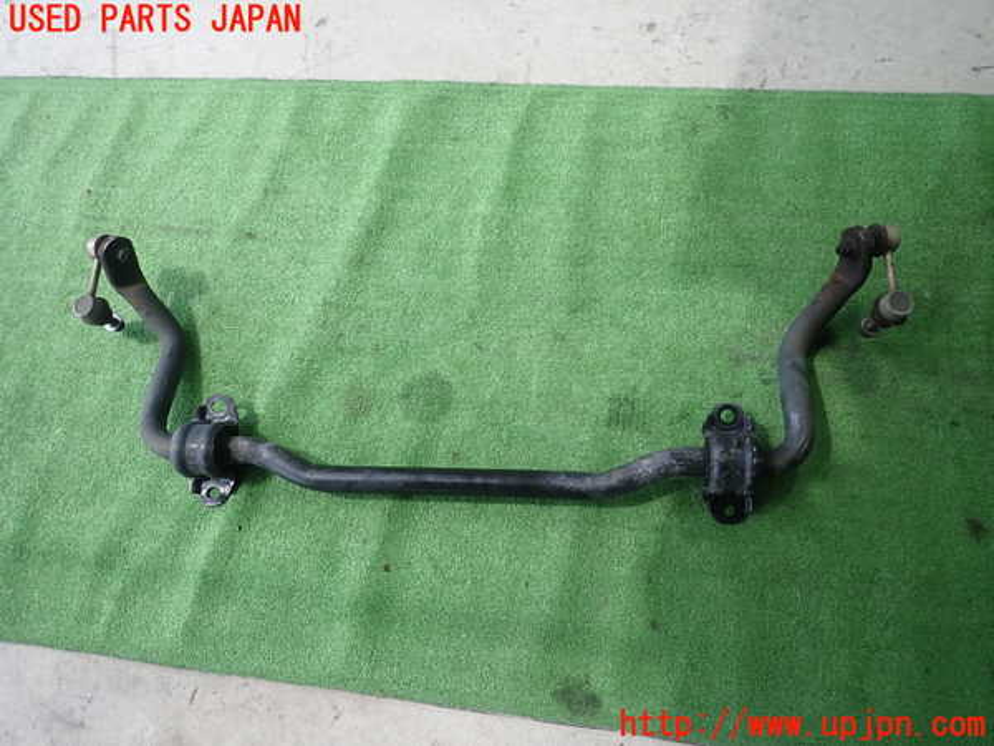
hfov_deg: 69.4
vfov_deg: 54.9
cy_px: 373
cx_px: 497
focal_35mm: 25
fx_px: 718
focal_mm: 4.5
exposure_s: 1/100
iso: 100
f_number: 2
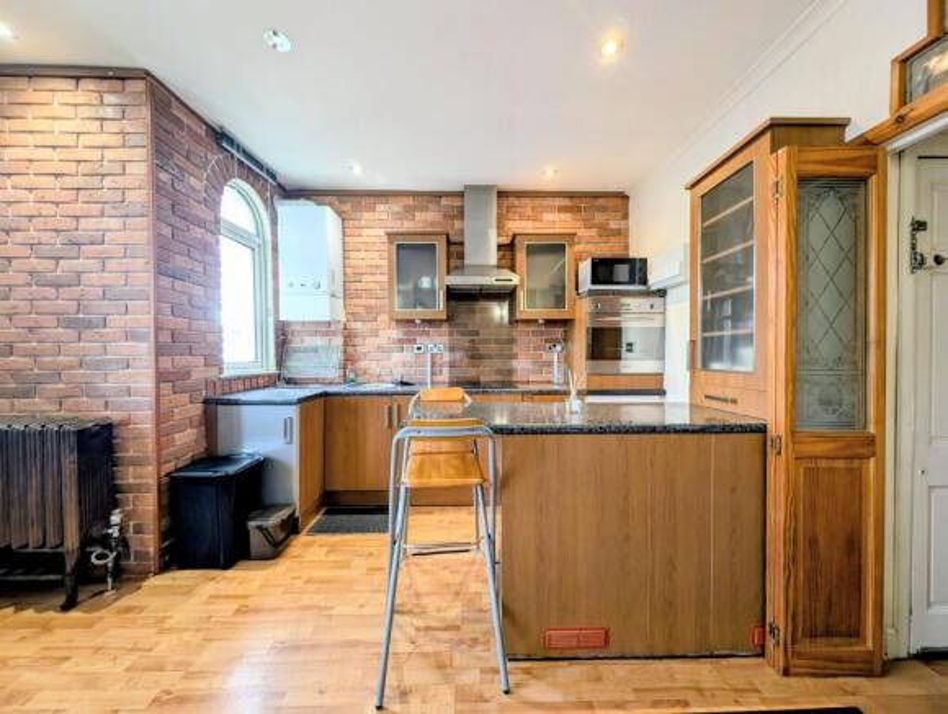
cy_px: 357
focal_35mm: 12
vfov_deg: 94.7
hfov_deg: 110.4
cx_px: 474
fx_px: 329
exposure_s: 1/33.3
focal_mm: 2.23
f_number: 1.95
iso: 113
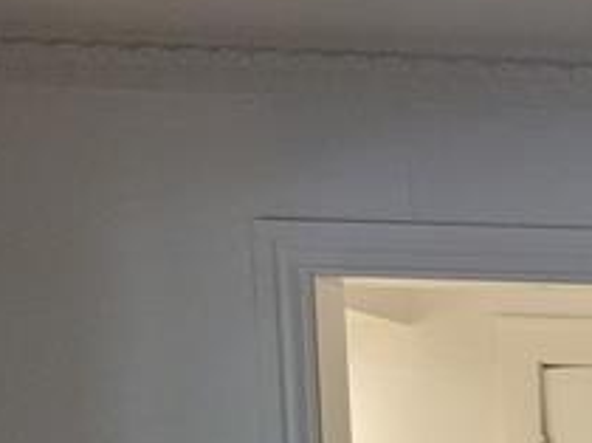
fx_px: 2169
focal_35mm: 127
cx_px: 1336
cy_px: 815
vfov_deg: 10.8
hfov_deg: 12.7
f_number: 1.8
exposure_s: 1/120
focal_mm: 5.4
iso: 320
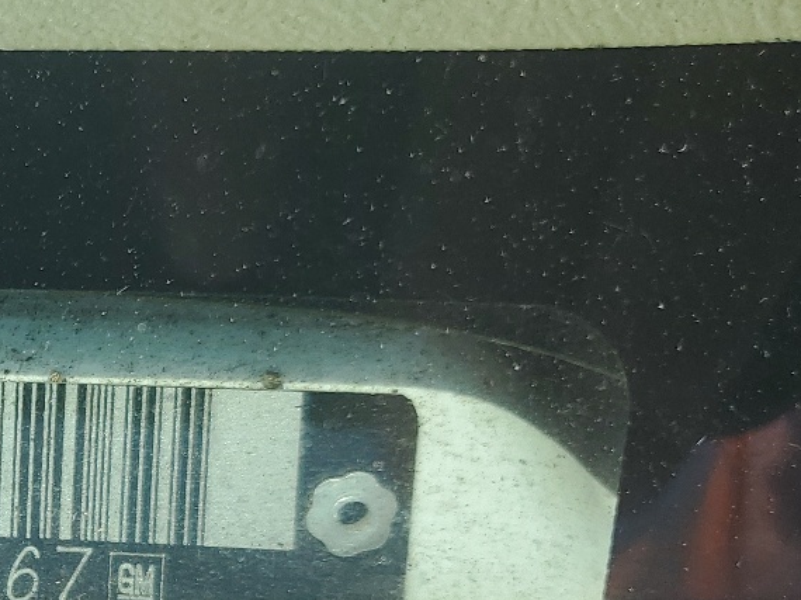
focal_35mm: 73
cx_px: -298
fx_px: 1688
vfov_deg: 19.8
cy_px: 527
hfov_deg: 23.1
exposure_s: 1/2000
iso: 50
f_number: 1.5
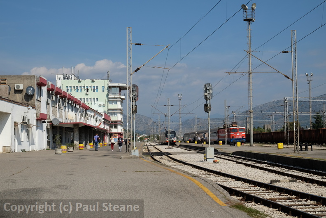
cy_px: 109
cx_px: 163
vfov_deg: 23.0
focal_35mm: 59
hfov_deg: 33.9
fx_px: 534
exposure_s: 1/400
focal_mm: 39
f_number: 10
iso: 200
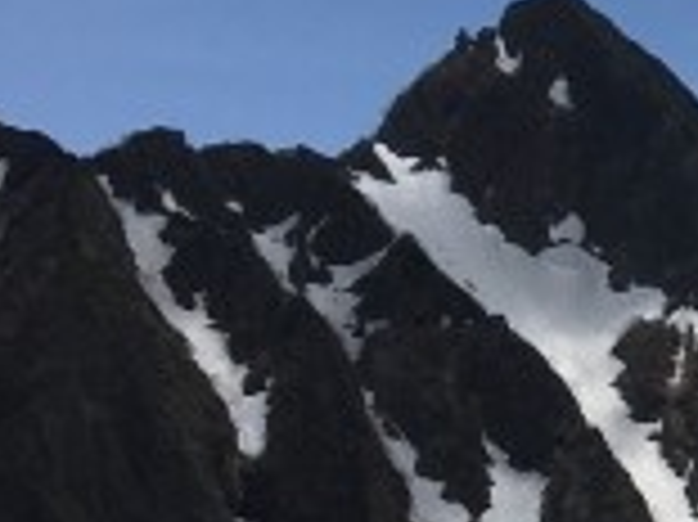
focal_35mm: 122
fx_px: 2458
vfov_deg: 11.7
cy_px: 722
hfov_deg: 13.6
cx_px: 1441
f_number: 2.2
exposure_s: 1/5495
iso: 25
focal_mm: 4.15
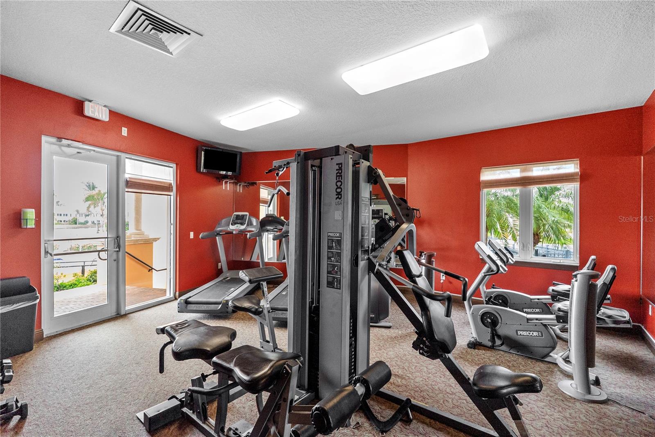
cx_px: 328
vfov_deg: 73.8
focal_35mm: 16
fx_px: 291
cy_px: 218
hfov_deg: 96.7
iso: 1600
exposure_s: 1/160
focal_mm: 16
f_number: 4
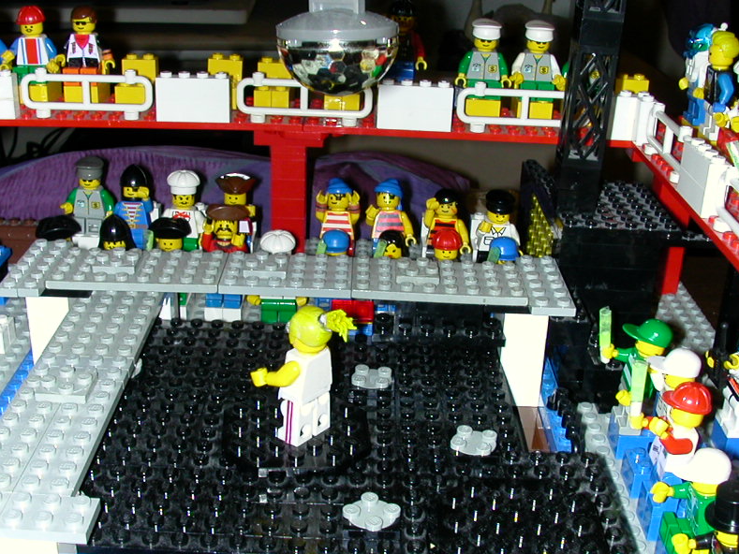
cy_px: 329
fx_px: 1025
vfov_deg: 30.2
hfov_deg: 39.6
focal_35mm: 48
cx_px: 359
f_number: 4.5
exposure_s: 1/59.9
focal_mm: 5.6
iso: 100
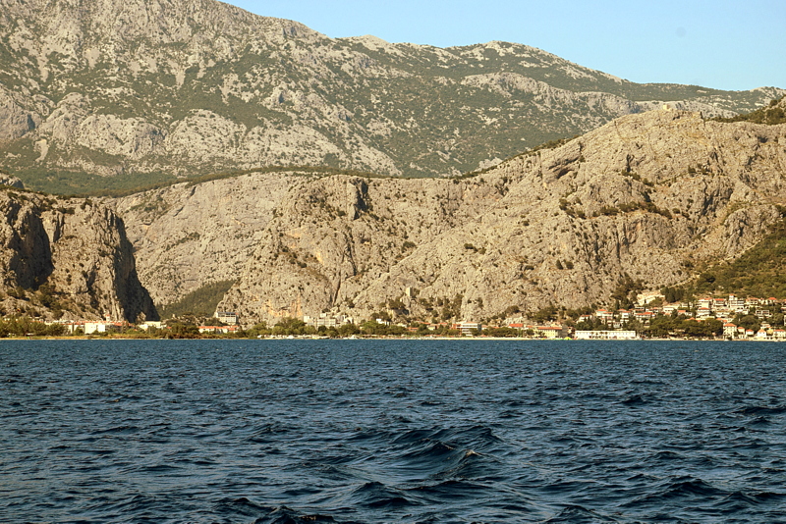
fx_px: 2293
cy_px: 262
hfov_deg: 19.4
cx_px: 393
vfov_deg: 13.1
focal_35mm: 105
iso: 400
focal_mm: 70
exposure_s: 1/400
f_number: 11
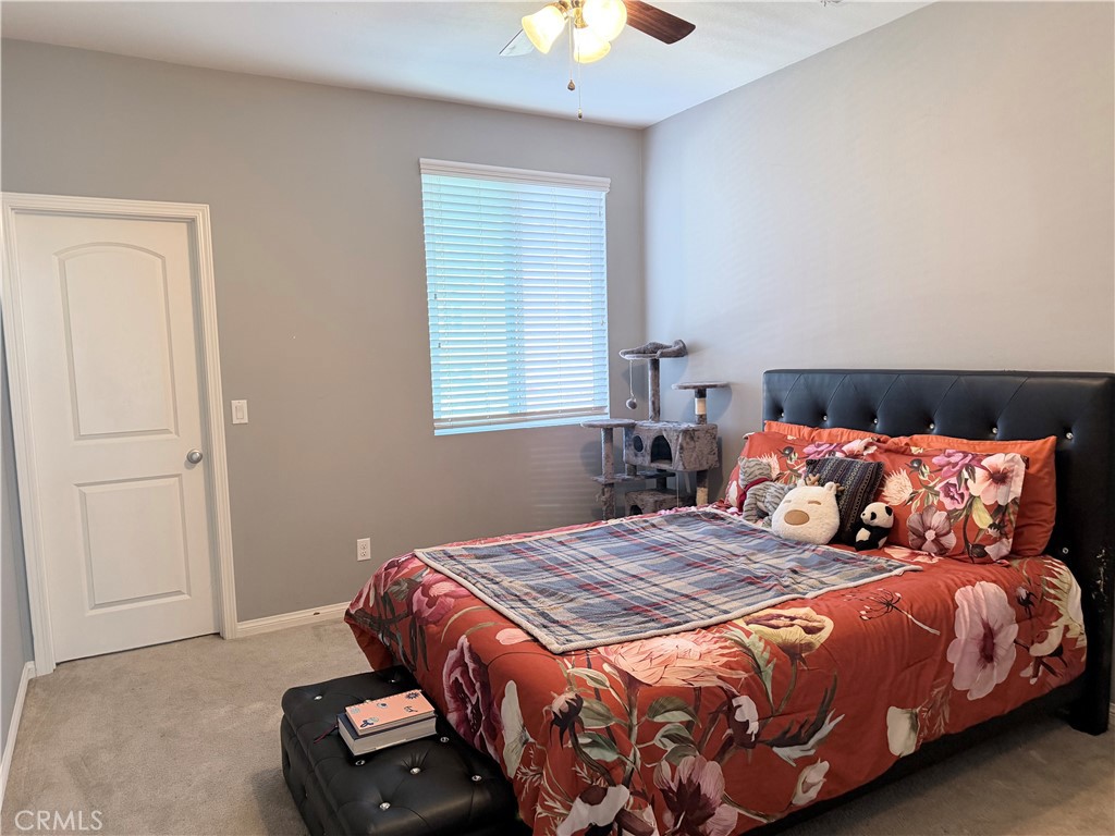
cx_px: 558
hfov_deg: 71.6
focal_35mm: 24
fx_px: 773
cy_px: 418
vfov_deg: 56.8
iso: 320
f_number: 1.78
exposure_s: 1/60
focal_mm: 6.76
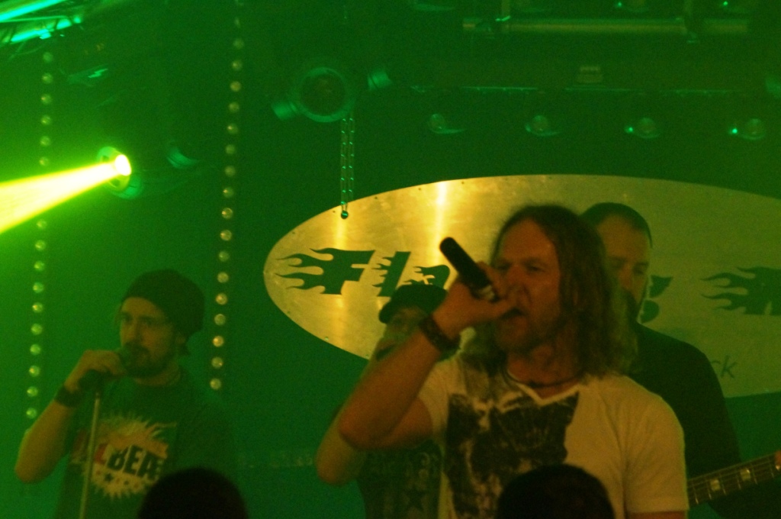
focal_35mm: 195
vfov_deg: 7.0
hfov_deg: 10.6
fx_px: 4225
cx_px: 390
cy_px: 260
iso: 3200
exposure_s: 1/40
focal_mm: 130
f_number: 5.6
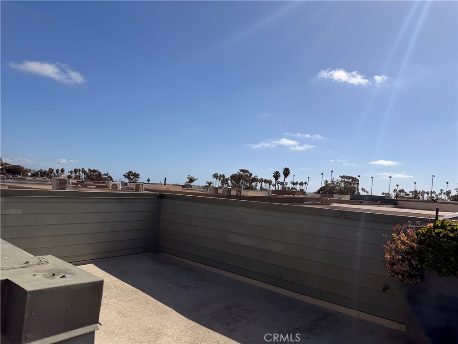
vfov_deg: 56.8
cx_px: 229
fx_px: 318
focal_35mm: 24
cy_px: 172
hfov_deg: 71.6
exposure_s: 1/11905
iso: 80
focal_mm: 6.76
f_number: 1.78
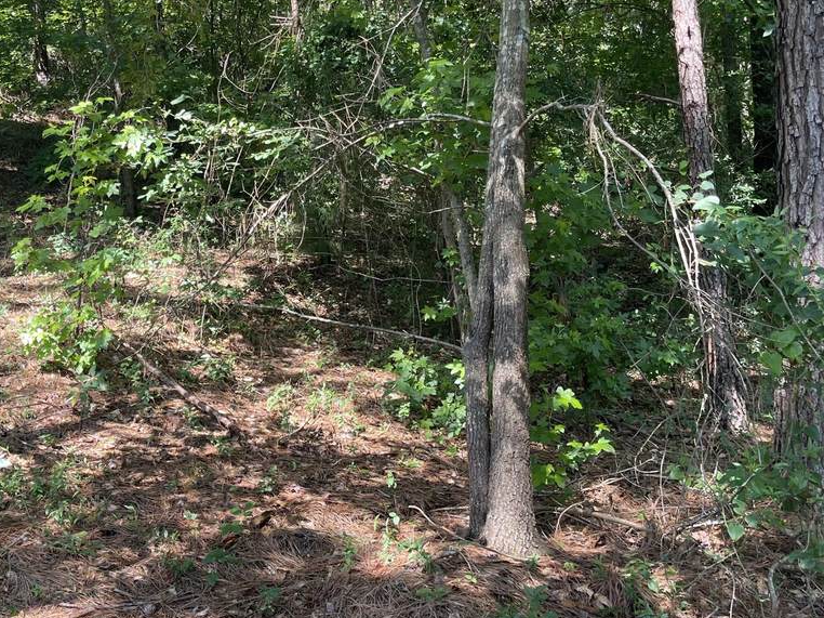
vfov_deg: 34.3
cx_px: 322
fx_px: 999
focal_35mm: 42
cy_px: 260
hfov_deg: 44.5
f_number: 1.6
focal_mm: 5.1
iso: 32
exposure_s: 1/144
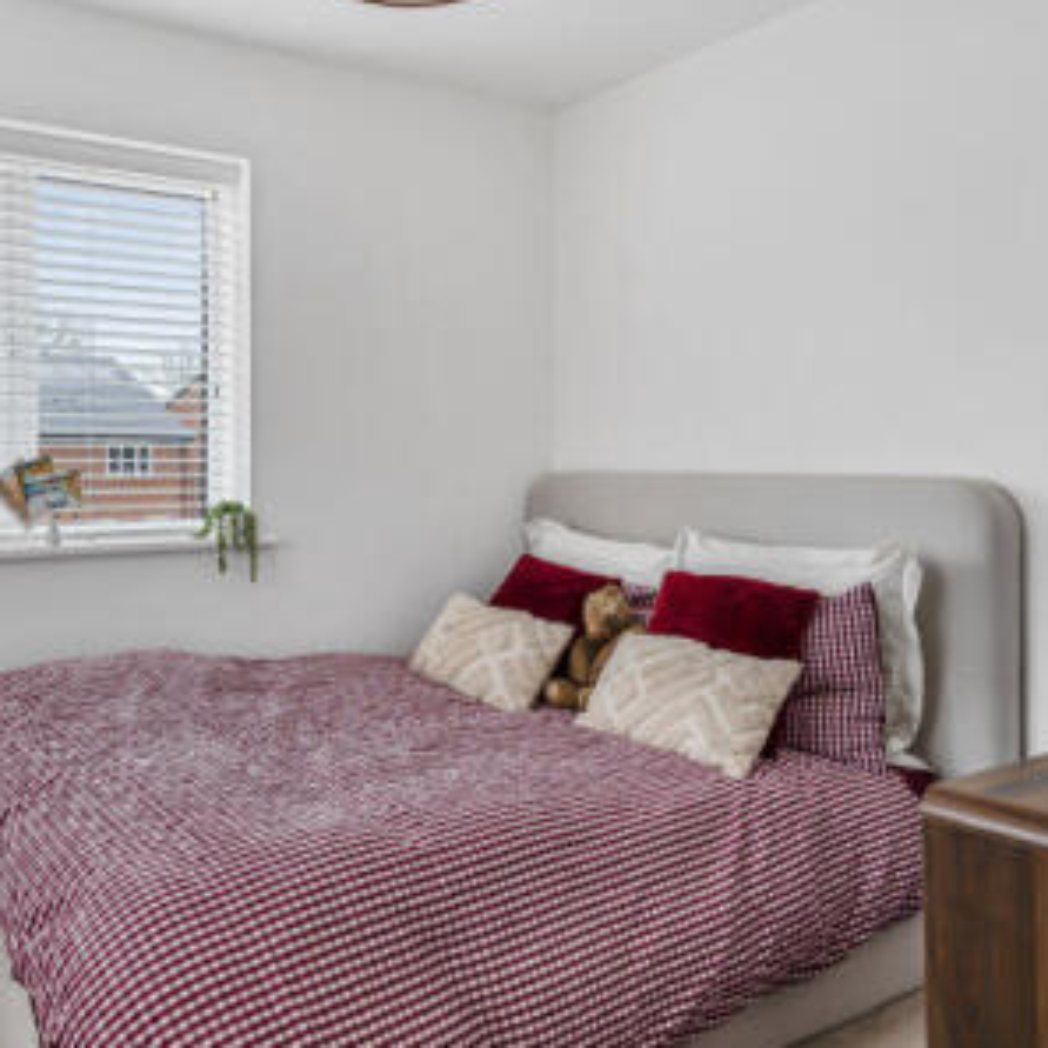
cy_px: 478
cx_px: 363
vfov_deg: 54.0
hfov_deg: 53.1
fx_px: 1028
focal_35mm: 30
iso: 100
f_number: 8
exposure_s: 1/5
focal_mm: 16
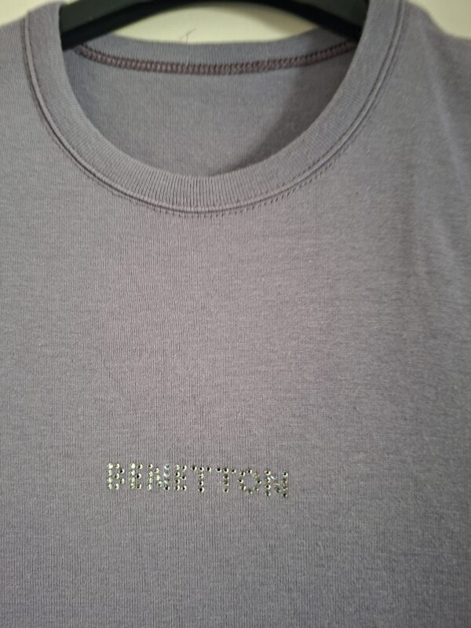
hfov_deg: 58.9
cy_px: 314
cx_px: 236
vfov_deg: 73.9
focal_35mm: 23
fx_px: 417
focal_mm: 5.54
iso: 400
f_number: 1.8
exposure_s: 1/24
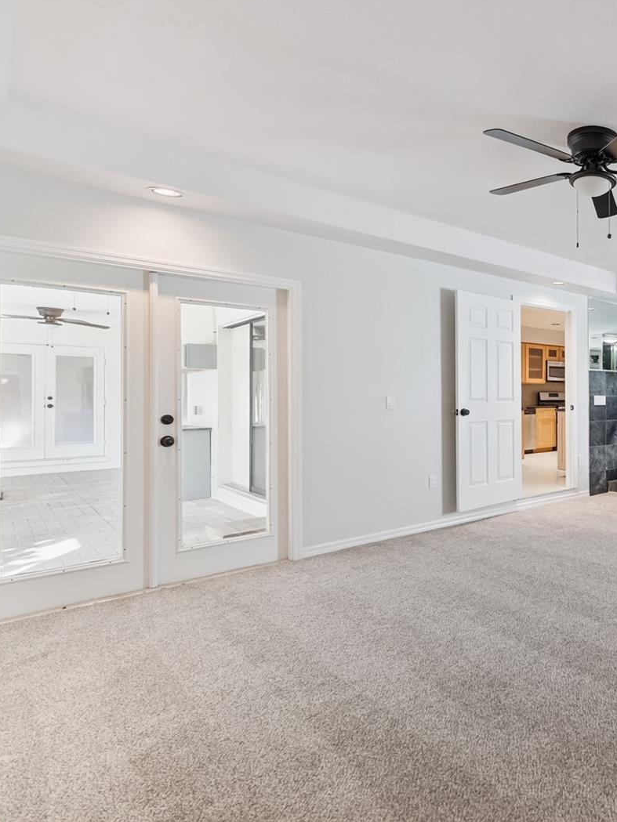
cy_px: 407
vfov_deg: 76.4
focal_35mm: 22
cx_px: 607
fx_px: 523
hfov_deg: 50.4
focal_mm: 10
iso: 100
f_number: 2.8
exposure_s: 1/20
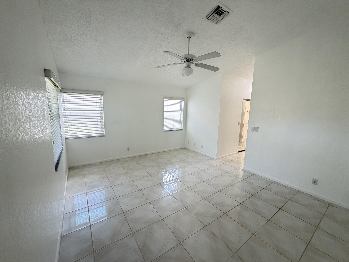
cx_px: 174
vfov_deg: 85.7
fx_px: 141
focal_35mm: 14
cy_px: 131
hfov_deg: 102.1
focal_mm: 2.22
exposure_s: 1/60
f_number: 2.2
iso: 250
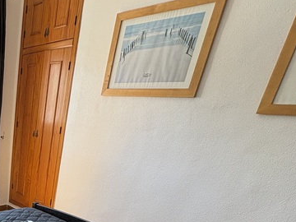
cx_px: -22
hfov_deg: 42.5
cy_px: 246
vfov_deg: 34.8
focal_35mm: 35
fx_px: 299
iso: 100
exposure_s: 1/100
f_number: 2.2
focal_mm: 2.22
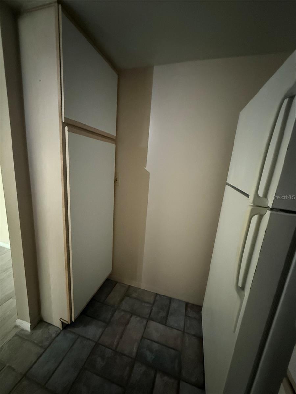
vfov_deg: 102.1
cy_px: 197
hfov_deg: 85.7
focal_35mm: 14
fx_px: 160
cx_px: 148
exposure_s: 1/30
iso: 1600
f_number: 2.2
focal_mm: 2.22
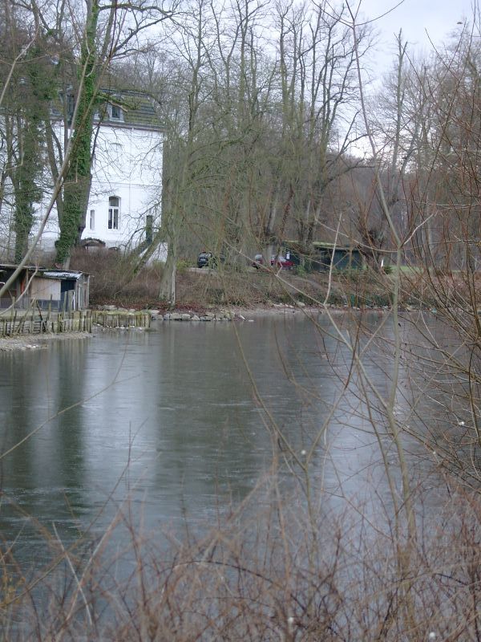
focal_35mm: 90
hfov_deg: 16.4
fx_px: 1667
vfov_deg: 21.8
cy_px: 321
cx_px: 240
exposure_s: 1/60
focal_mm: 18.7
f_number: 2
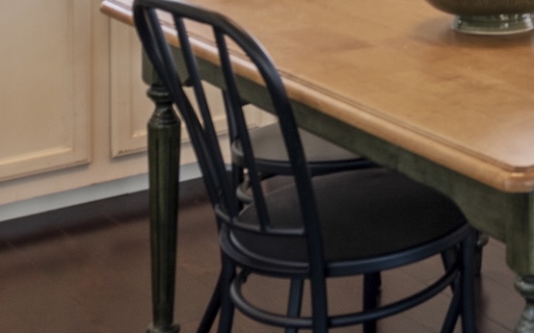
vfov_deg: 11.2
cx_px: 788
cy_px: -335
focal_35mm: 106
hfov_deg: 17.7
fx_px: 1542
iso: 100
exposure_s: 1/3
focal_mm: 16
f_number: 8
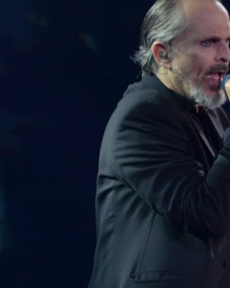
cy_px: 322
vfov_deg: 1.9
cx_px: 128
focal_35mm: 1031
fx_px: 8777
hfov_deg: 1.5
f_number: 5.6
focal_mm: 200
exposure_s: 1/160
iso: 1000
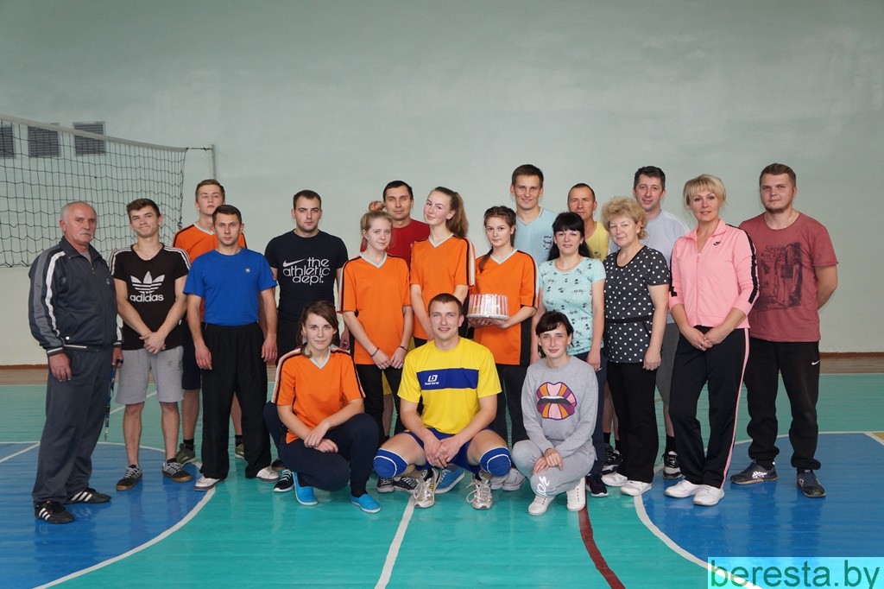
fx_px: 884
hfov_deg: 53.1
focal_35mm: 36
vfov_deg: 36.8
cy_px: 294
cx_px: 442
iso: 640
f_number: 4
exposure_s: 1/160
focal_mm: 24
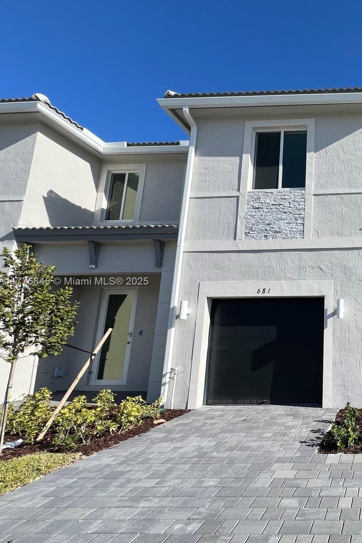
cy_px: 282
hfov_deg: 49.7
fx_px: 287
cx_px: 378
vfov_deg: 86.9
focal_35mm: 19
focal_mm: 1.57
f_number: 1.8
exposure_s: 1/1508
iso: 32
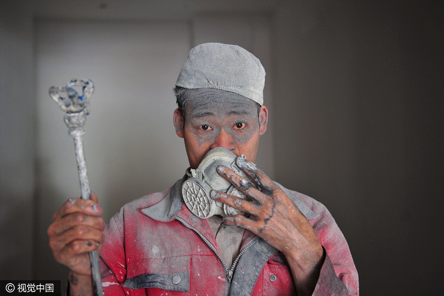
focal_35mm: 38
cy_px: 148
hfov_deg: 50.7
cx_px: 222
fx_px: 469
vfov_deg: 35.1
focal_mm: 38
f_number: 2.8
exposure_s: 1/15
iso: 800
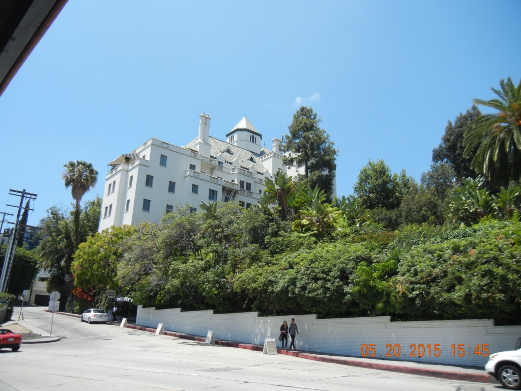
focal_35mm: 30
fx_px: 452
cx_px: 260
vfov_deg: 46.8
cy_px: 196
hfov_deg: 60.0
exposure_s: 1/283
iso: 160
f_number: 7
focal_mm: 5.4
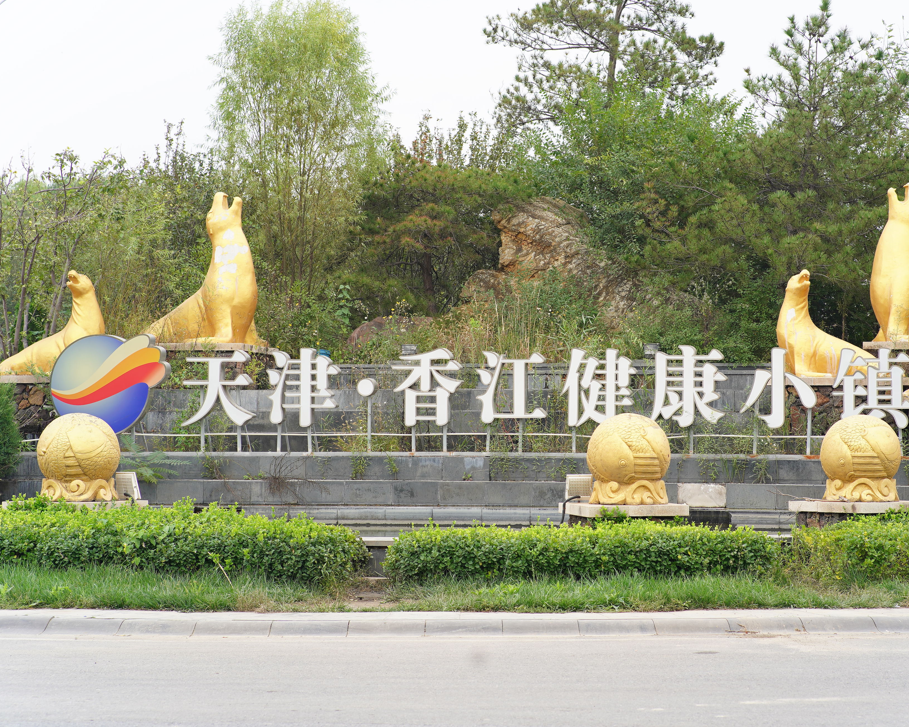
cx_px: 521
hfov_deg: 19.9
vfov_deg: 16.0
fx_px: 2583
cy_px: 363
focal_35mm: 96
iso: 100
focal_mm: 85
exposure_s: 1/125
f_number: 4.5
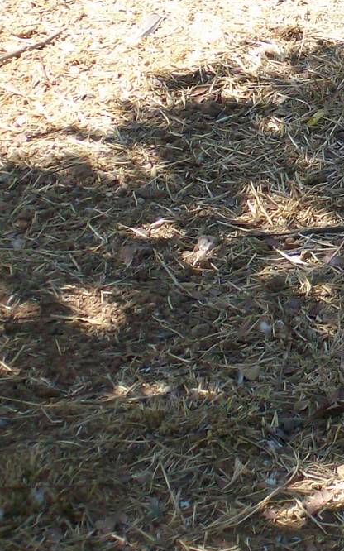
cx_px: 648
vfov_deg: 7.6
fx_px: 4127
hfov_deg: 4.7
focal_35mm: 275
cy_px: 70
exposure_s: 1/196
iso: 80
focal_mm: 18
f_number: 4.8
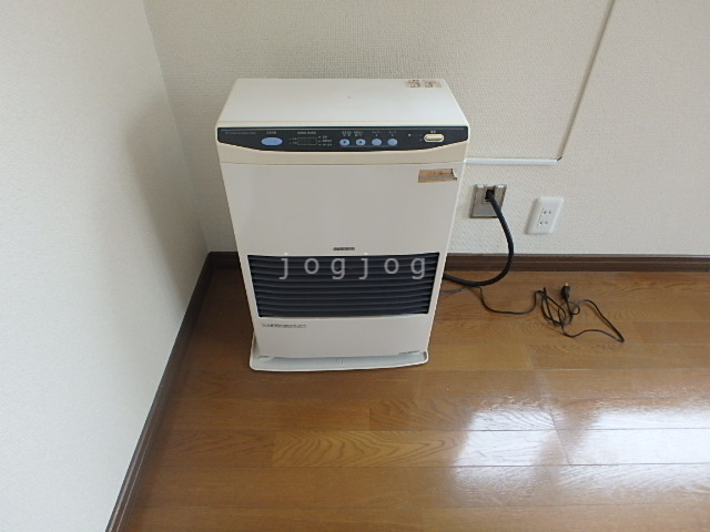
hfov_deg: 79.0
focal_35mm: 21
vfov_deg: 63.4
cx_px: 355
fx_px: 431
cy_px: 266
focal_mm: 3.7
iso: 200
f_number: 3.5
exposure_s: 1/30
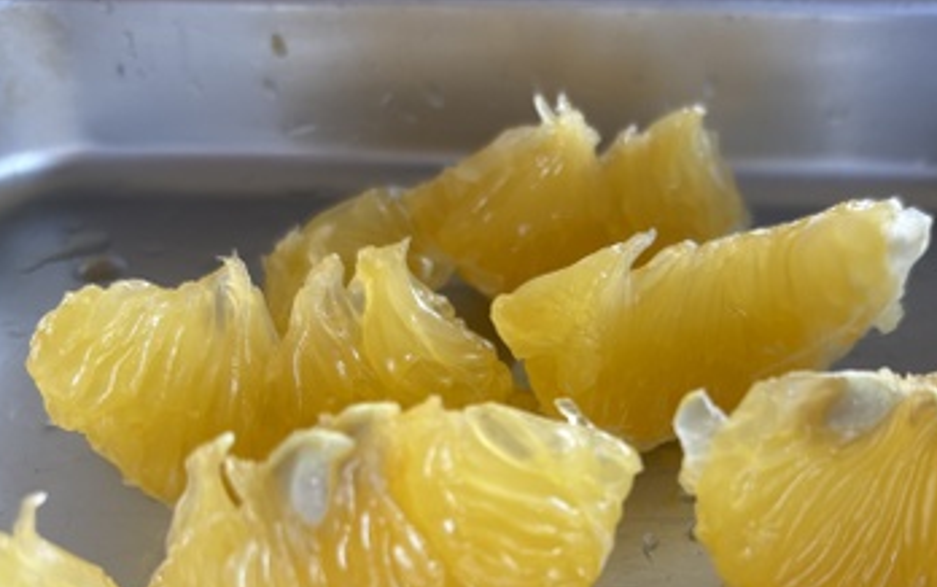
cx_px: 574
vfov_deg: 32.6
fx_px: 971
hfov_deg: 51.1
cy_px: 479
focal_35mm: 38
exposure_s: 1/121
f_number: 1.6
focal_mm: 5.96
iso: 125
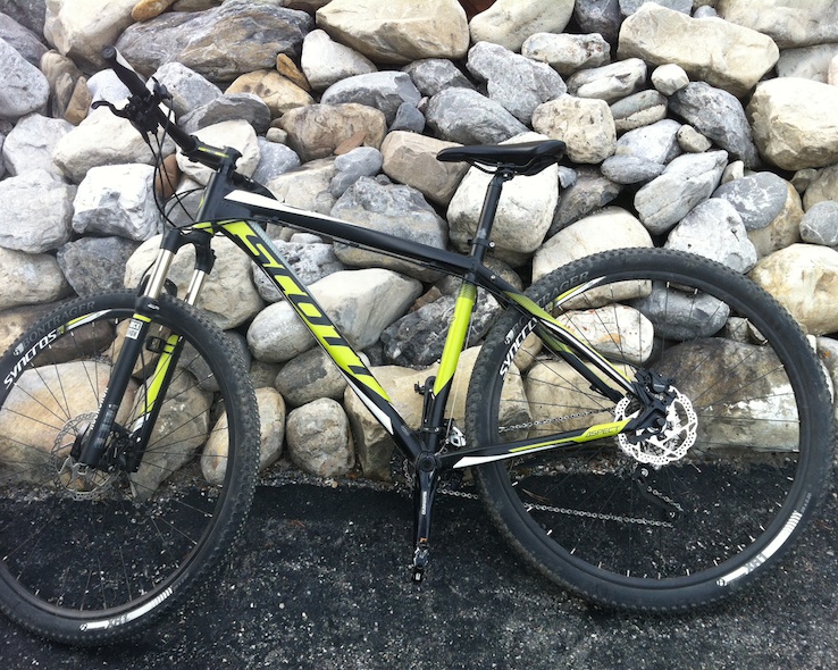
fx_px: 917
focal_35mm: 37
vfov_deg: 40.1
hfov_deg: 49.1
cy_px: 337
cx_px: 392
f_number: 2.8
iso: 80
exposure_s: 1/156
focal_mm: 3.85
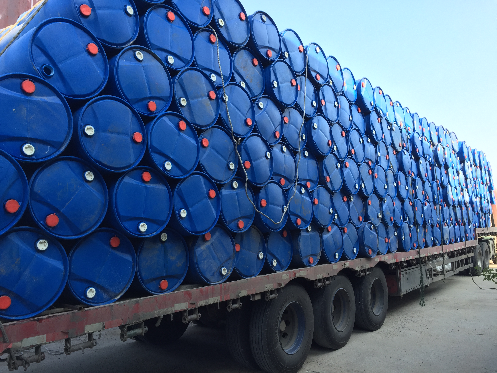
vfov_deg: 48.2
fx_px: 416
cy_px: 186
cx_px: 248
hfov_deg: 61.7
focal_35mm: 29
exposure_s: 1/246
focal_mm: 4.15
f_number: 2.2
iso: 32
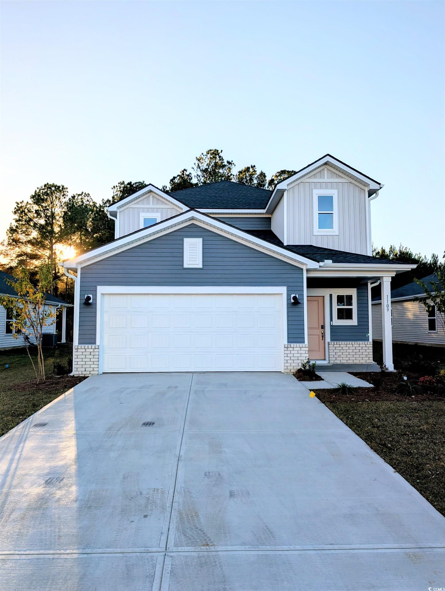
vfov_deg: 71.5
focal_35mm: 24
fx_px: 410
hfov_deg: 56.9
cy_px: 296
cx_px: 222
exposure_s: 1/858
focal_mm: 6.9
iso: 22
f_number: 1.68
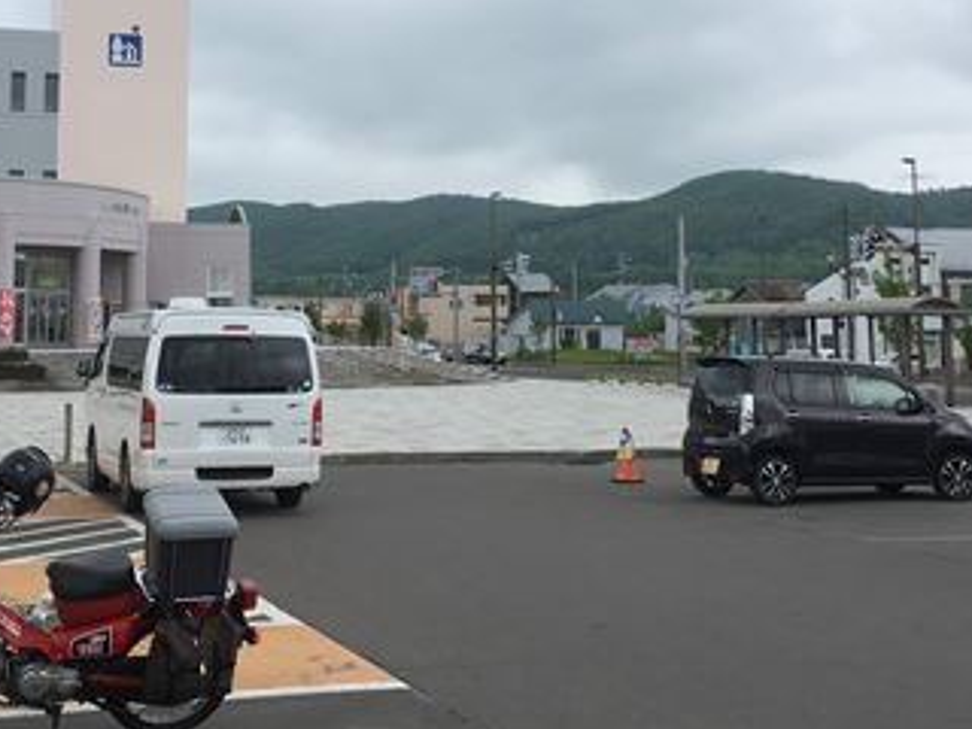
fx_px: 1629
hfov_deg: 33.2
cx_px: 437
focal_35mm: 58
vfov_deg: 24.8
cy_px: 131
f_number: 2.2
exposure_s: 1/373
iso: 25
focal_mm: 4.15
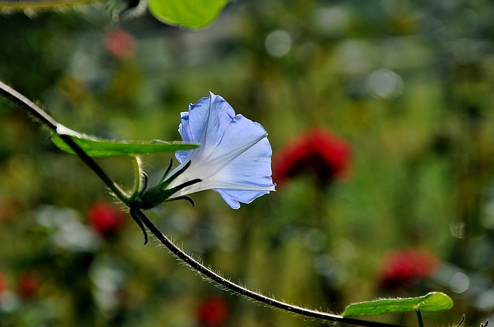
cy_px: 164
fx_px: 1890
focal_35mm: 138
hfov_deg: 14.9
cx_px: 247
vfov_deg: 9.9
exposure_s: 1/400
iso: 200
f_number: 8
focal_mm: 92
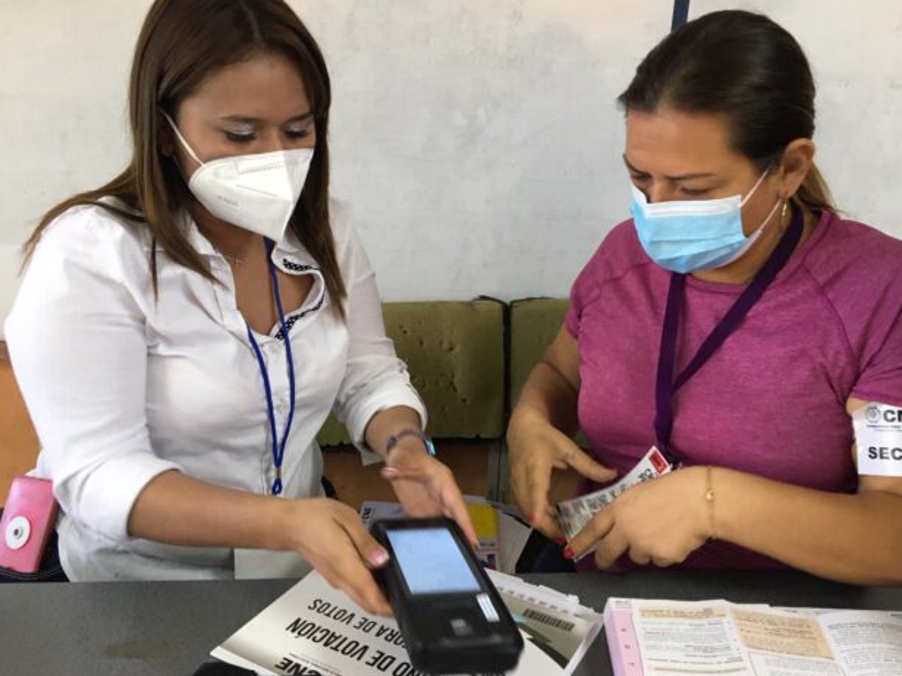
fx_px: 860
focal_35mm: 33
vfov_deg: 42.9
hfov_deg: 55.4
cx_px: 456
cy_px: 320
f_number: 2.2
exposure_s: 1/30
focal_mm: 4.15
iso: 100
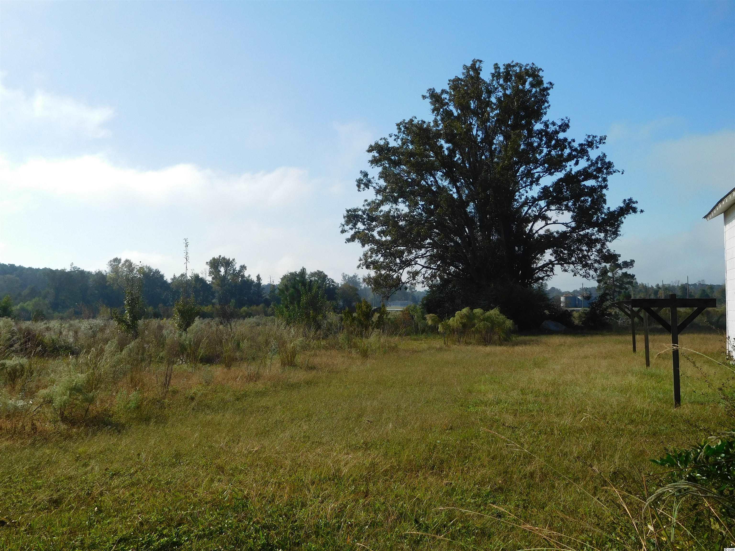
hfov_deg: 56.8
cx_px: 368
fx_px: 679
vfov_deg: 44.2
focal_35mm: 32
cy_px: 276
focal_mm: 5.7
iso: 125
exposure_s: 1/500
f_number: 7.2
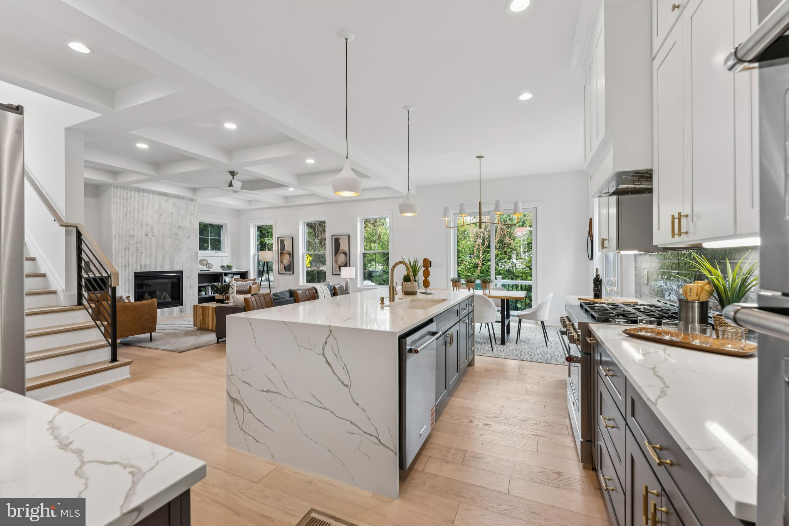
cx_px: 394
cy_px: 263
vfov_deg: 81.2
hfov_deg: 104.3
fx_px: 307
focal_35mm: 14
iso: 200
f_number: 8
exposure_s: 1/25
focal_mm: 14
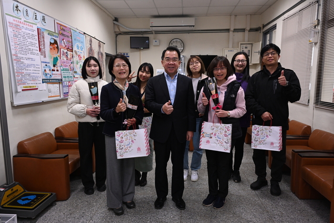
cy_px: 112
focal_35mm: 24
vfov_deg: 53.2
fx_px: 223
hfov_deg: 73.7
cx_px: 167
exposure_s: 1/160
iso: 1000
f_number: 4
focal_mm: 24
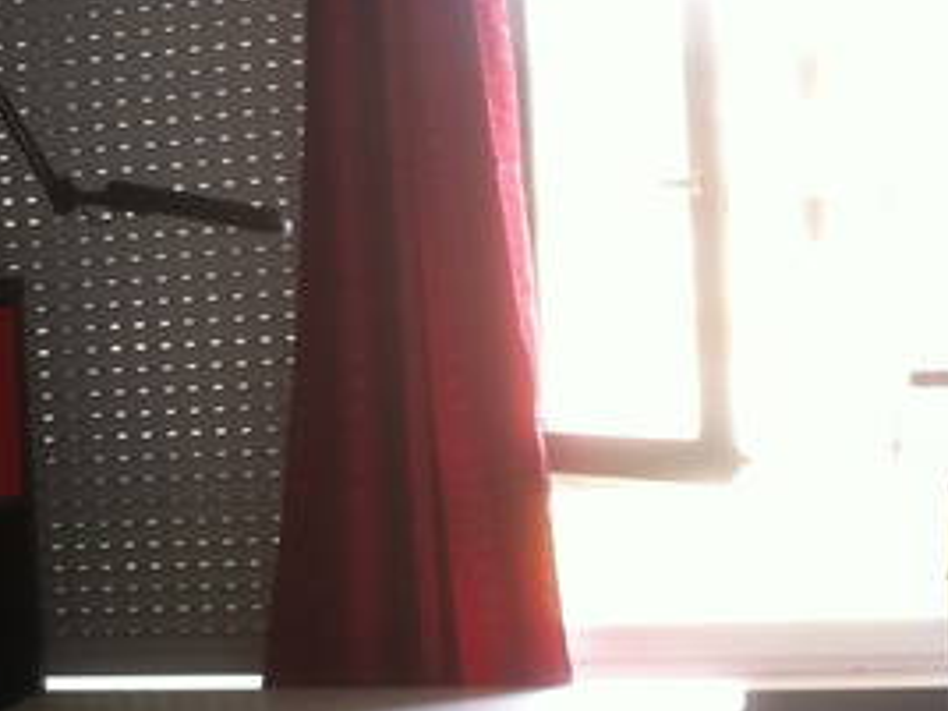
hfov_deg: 18.7
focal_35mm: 103
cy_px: 552
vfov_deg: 14.3
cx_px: 92
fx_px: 2821
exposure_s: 1/30
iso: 80
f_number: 2.8
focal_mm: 3.85
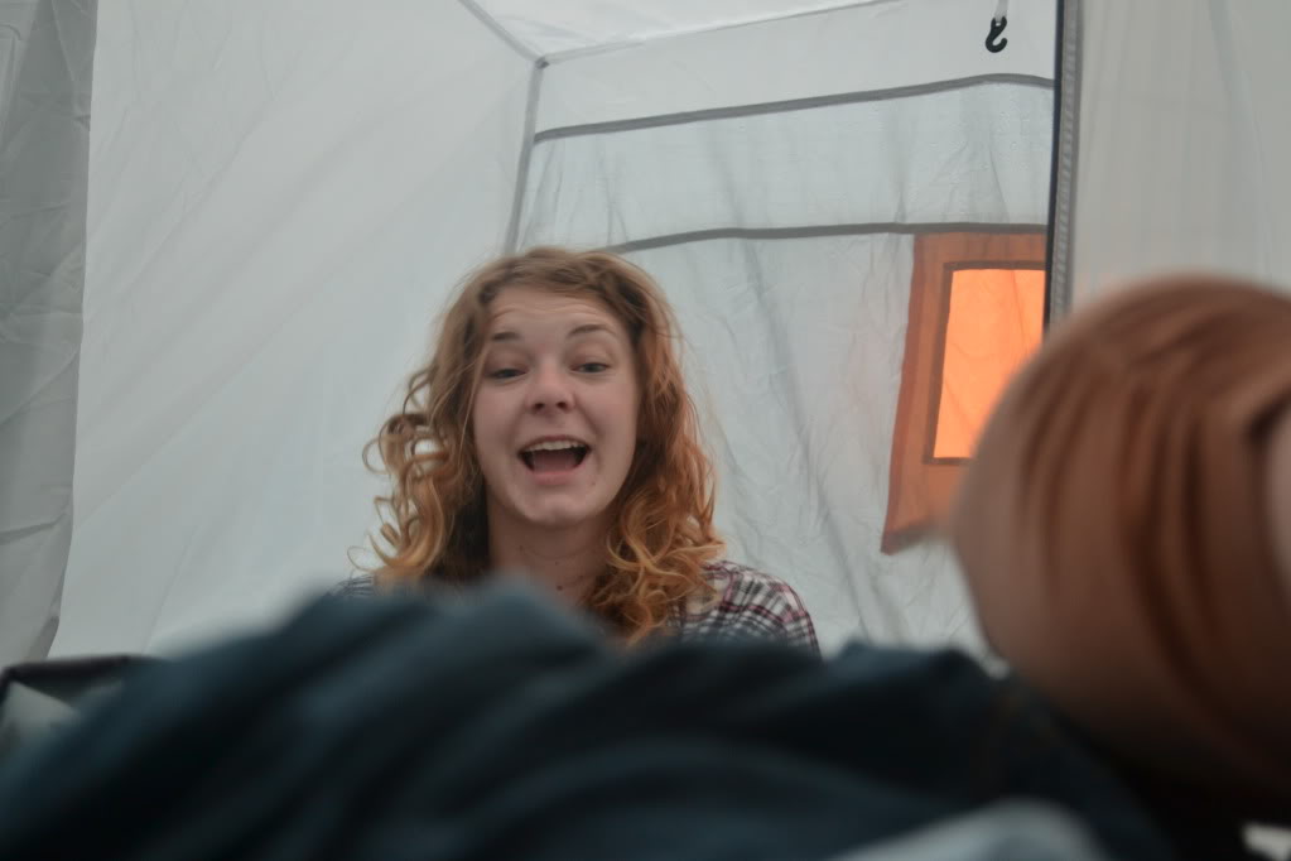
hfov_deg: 30.5
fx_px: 2367
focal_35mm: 66
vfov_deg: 20.6
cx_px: 646
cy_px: 430
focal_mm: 44
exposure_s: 1/60
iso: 500
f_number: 5.3
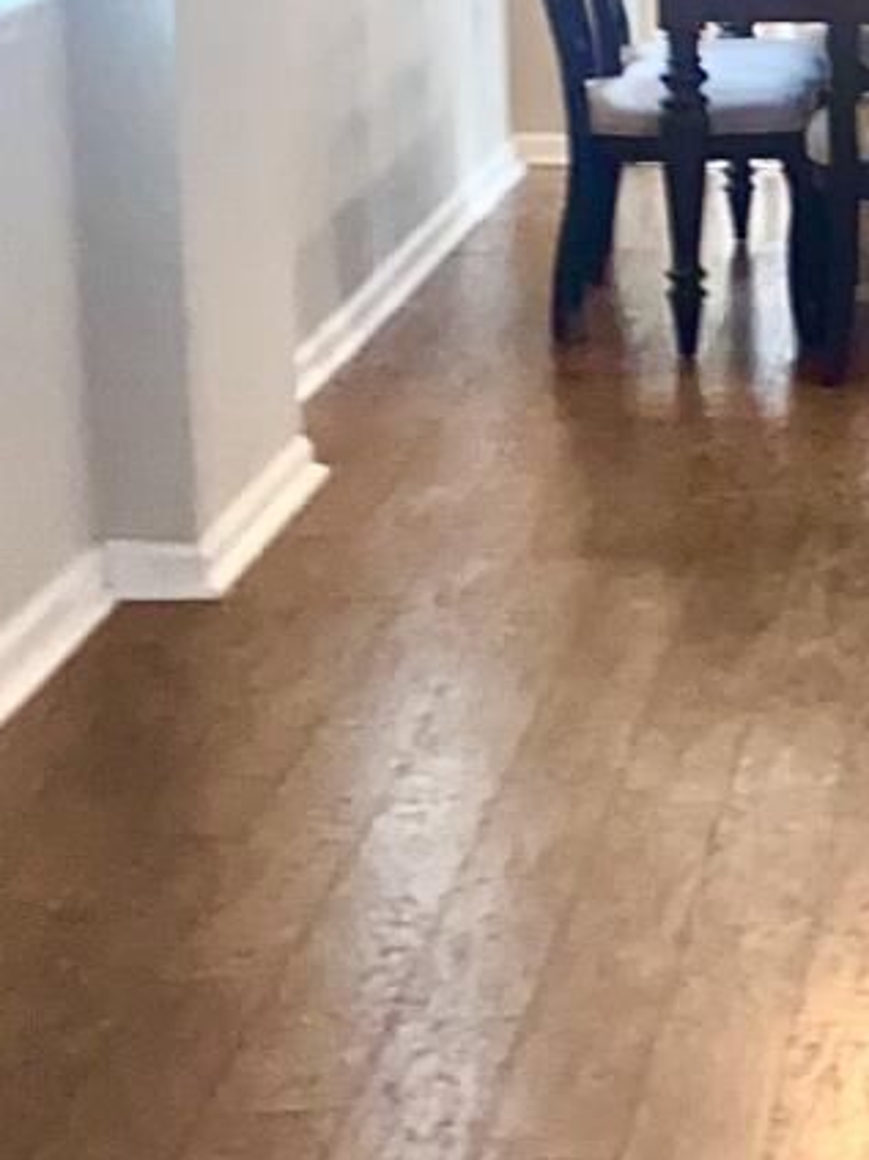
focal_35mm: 123
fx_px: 4119
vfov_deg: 16.0
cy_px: 395
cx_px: 1530
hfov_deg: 11.3
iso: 32
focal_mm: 4.25
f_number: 1.8
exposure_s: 1/16
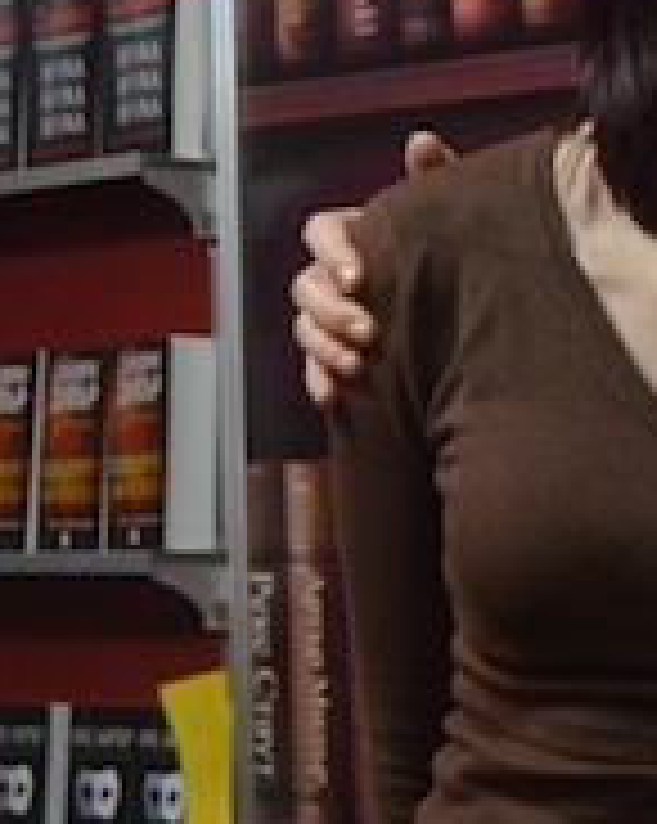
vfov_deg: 12.5
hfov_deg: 9.9
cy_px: 493
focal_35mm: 154
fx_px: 3749
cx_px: 770
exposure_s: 1/50
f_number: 3.5
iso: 800
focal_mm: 20
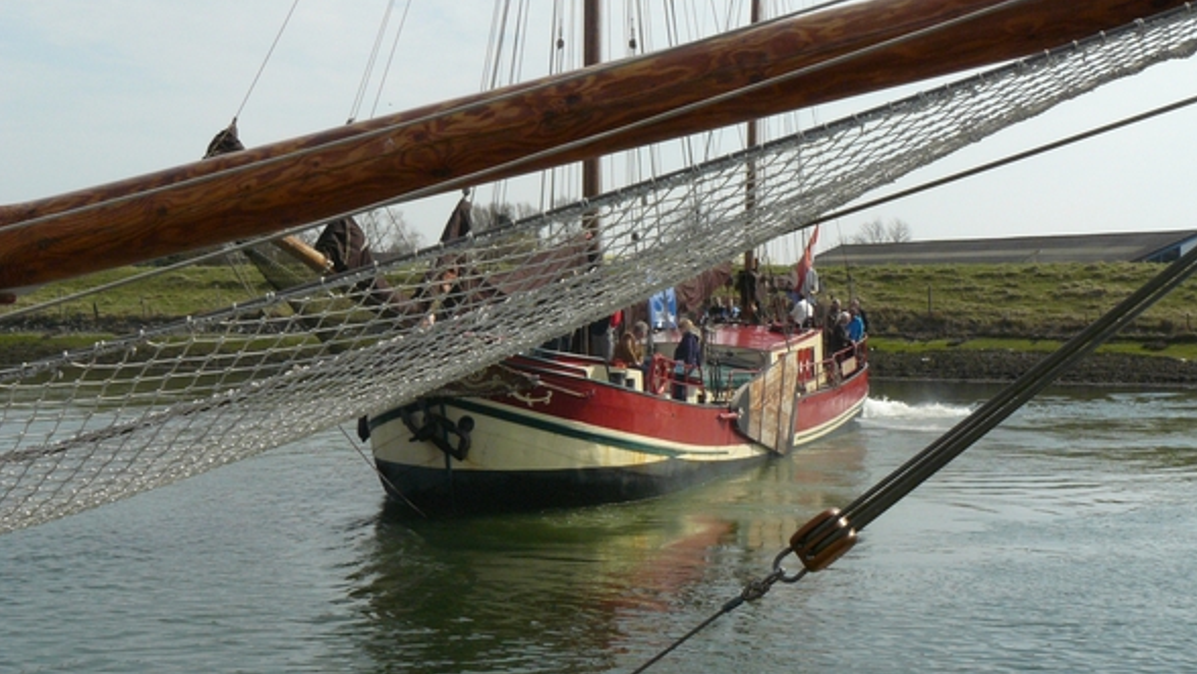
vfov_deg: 20.1
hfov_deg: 34.9
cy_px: 322
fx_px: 1905
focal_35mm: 60
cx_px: 607
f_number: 8
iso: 200
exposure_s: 1/500
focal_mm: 9.1
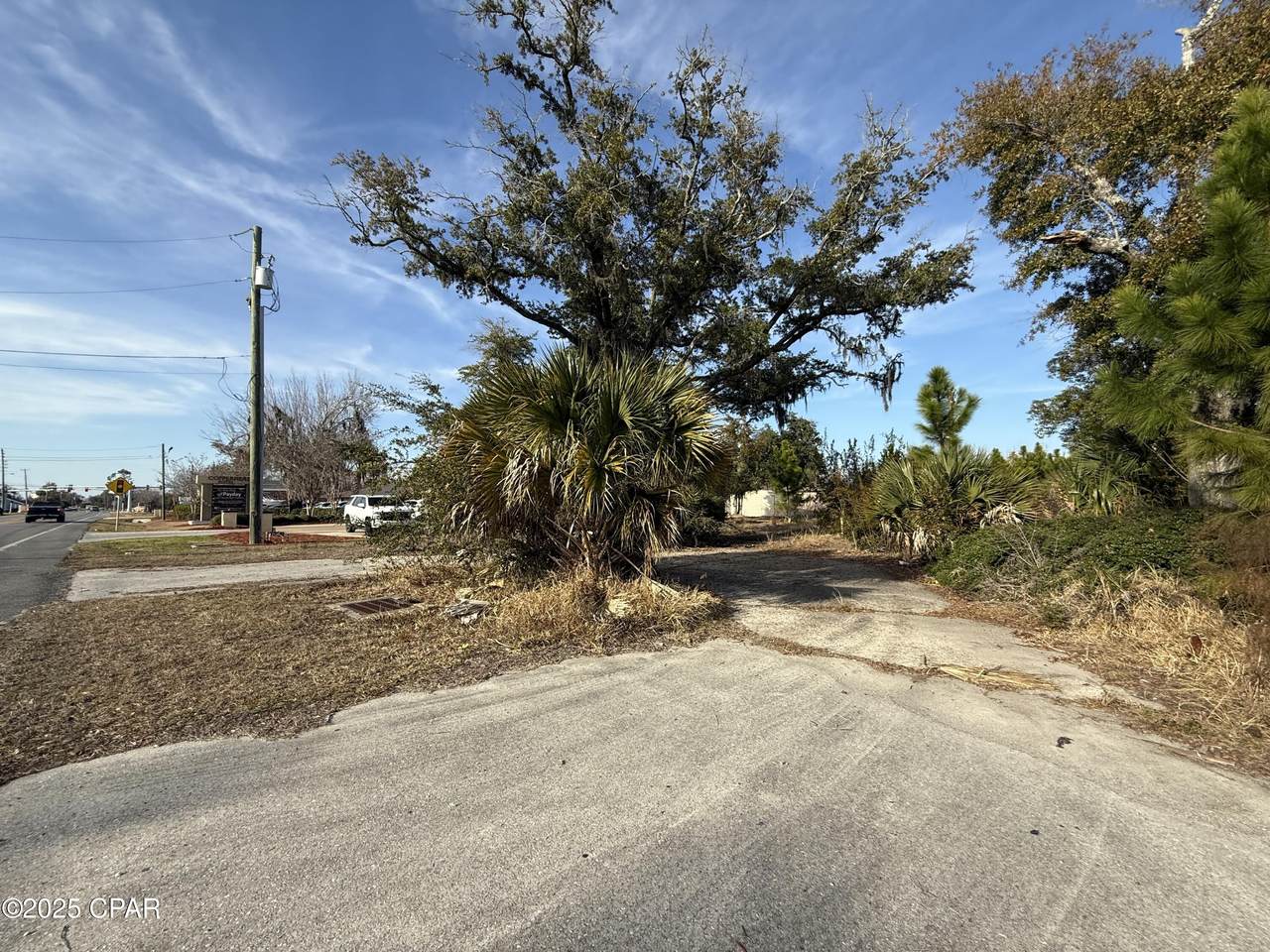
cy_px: 476
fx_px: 514
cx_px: 635
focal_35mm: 14
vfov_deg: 85.7
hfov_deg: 102.1
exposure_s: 1/1068
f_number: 2.2
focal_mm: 2.22
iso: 50
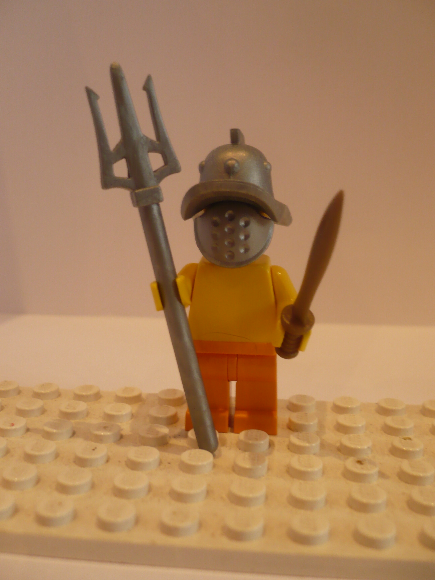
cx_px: 226
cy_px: 275
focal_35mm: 37
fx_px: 620
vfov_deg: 50.1
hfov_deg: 38.7
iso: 200
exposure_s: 1/25
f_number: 2.8
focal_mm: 5.8
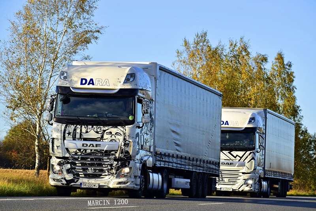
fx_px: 1474
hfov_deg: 12.2
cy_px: 106
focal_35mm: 168
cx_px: 158
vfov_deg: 8.2
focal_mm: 112
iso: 400
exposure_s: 1/800
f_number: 7.1
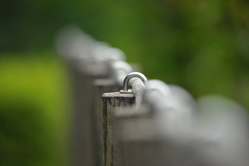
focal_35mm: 500
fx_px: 3456
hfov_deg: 4.1
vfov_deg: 2.7
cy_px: 83
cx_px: 124
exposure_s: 1/320
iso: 400
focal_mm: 500
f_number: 8
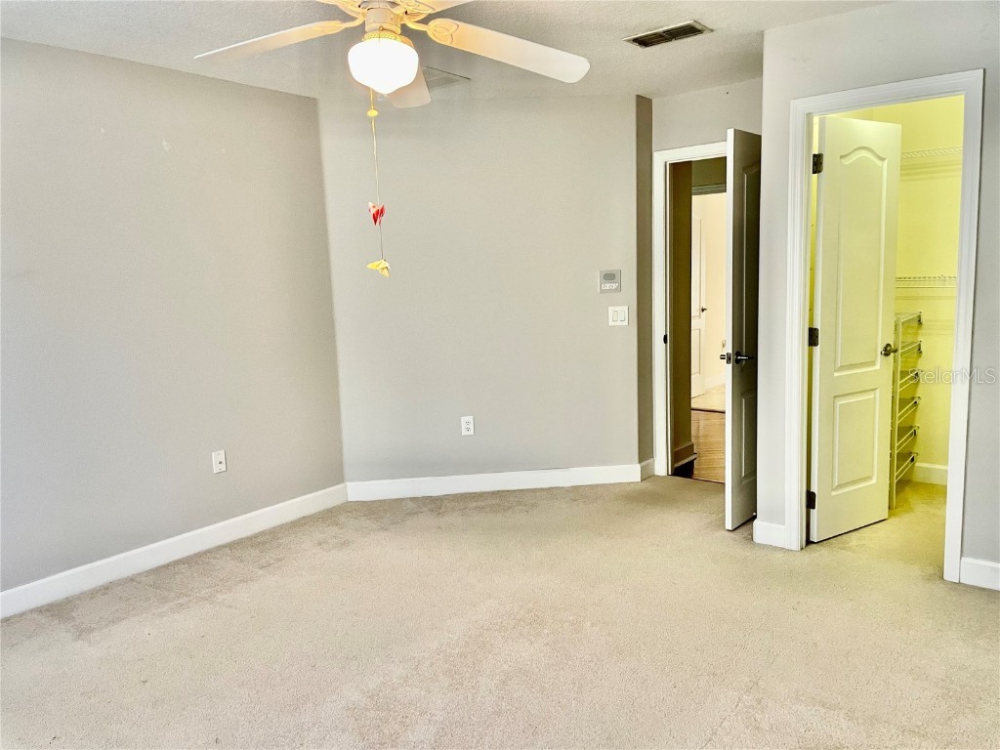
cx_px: 500
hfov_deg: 67.3
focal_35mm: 26
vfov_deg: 53.1
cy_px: 375
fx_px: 751
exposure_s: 1/60
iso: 160
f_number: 1.6
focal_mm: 4.2
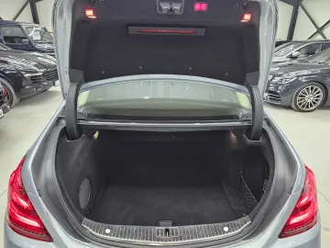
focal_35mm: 23
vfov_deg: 58.9
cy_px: 124
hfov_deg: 73.9
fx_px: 219
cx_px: 165
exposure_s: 1/30
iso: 320
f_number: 1.7
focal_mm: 6.3
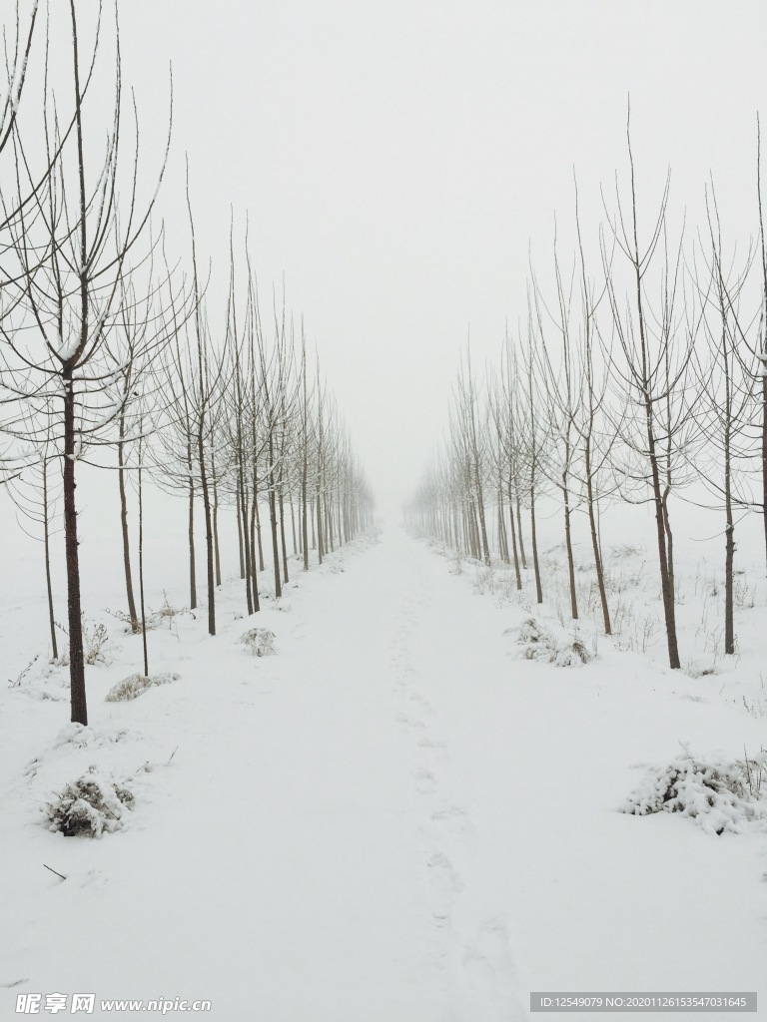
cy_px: 511
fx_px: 857
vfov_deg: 61.7
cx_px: 384
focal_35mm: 29
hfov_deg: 48.2
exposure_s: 1/1319
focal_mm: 4.15
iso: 32
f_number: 2.2
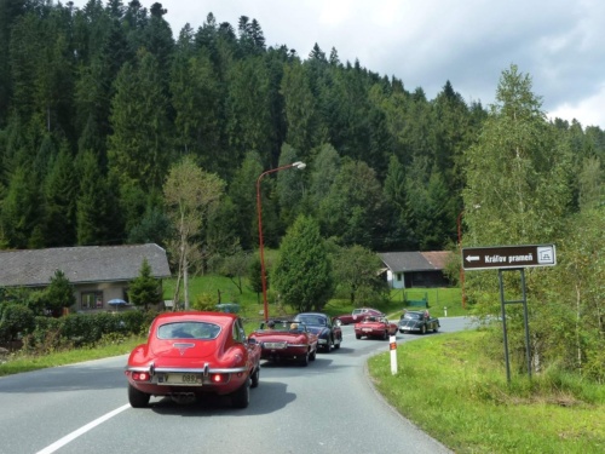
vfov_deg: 39.7
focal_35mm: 36
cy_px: 227
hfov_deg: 51.4
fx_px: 629
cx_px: 302
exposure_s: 1/400
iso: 160
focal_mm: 6.4
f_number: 4
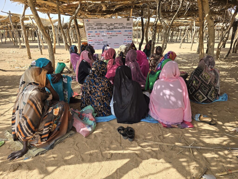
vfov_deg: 58.9
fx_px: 158
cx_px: 119
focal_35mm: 23
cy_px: 90
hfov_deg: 73.9
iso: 12
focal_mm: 6.3
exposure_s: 1/271
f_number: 1.7
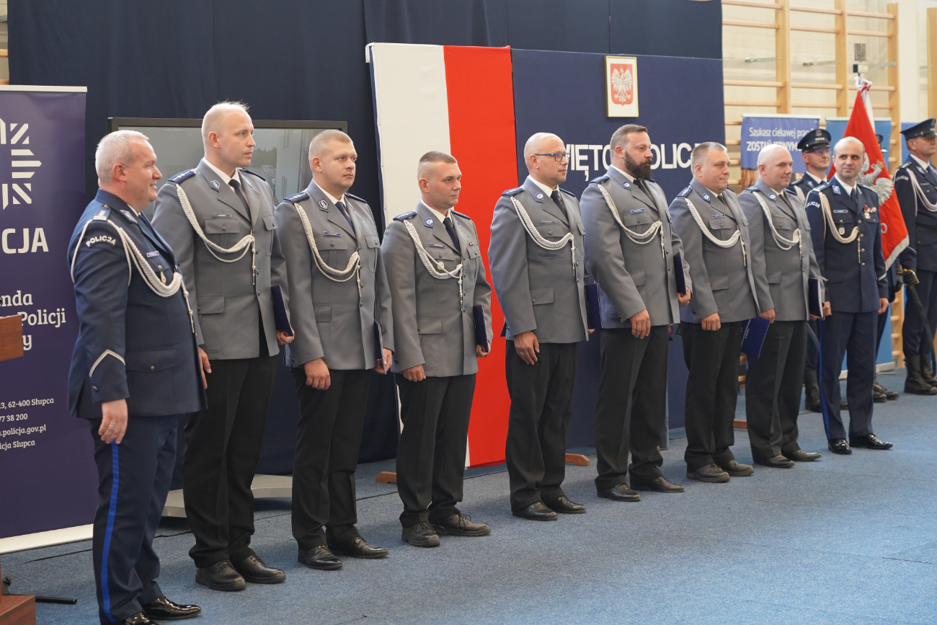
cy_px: 312
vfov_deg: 18.9
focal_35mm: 72
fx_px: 1874
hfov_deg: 28.1
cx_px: 468
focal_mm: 72
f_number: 4
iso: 1600
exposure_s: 1/160
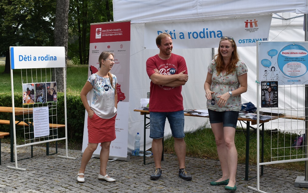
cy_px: 90
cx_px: 155
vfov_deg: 24.4
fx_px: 445
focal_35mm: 53
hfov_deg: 38.2
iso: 140
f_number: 8
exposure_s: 1/250
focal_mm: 34
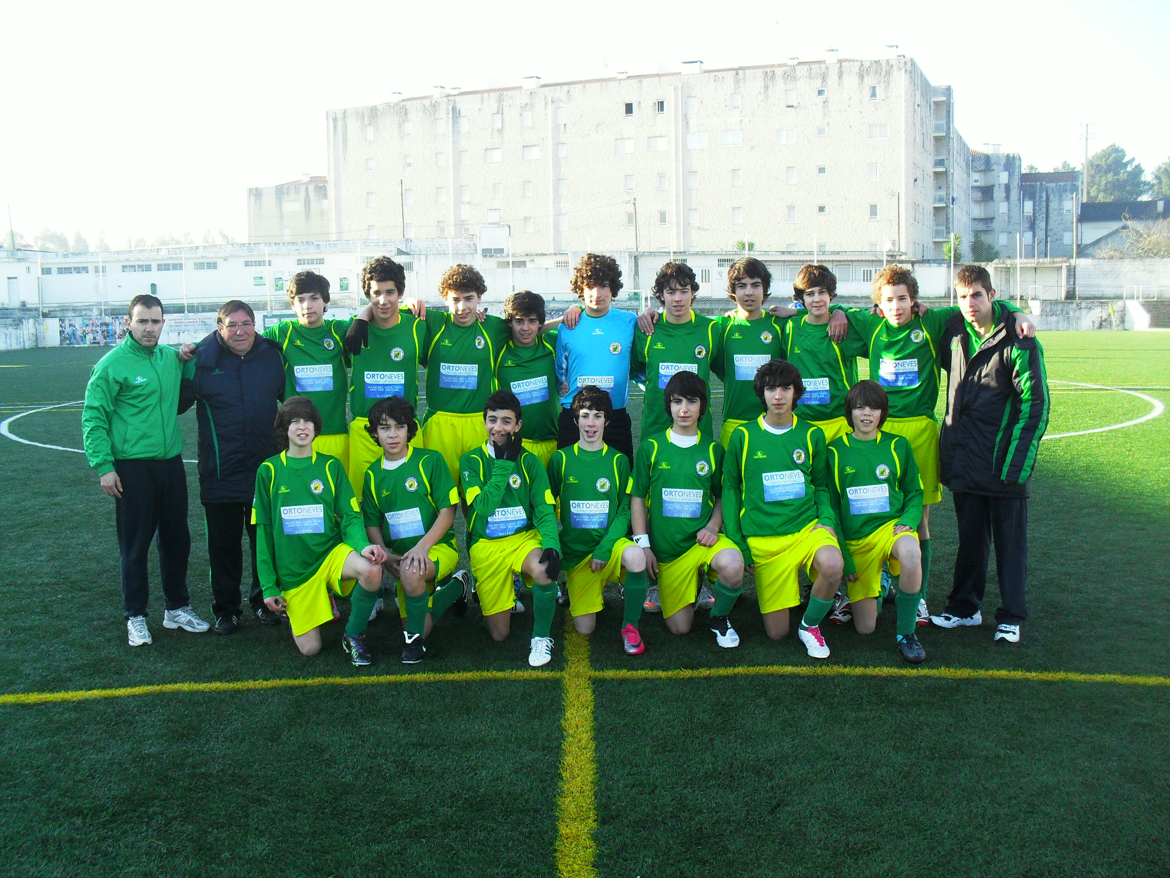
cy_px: 439
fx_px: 1183
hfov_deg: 52.6
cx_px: 585
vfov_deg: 40.7
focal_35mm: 35
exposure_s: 1/250
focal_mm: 6.3
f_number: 3.2
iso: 100
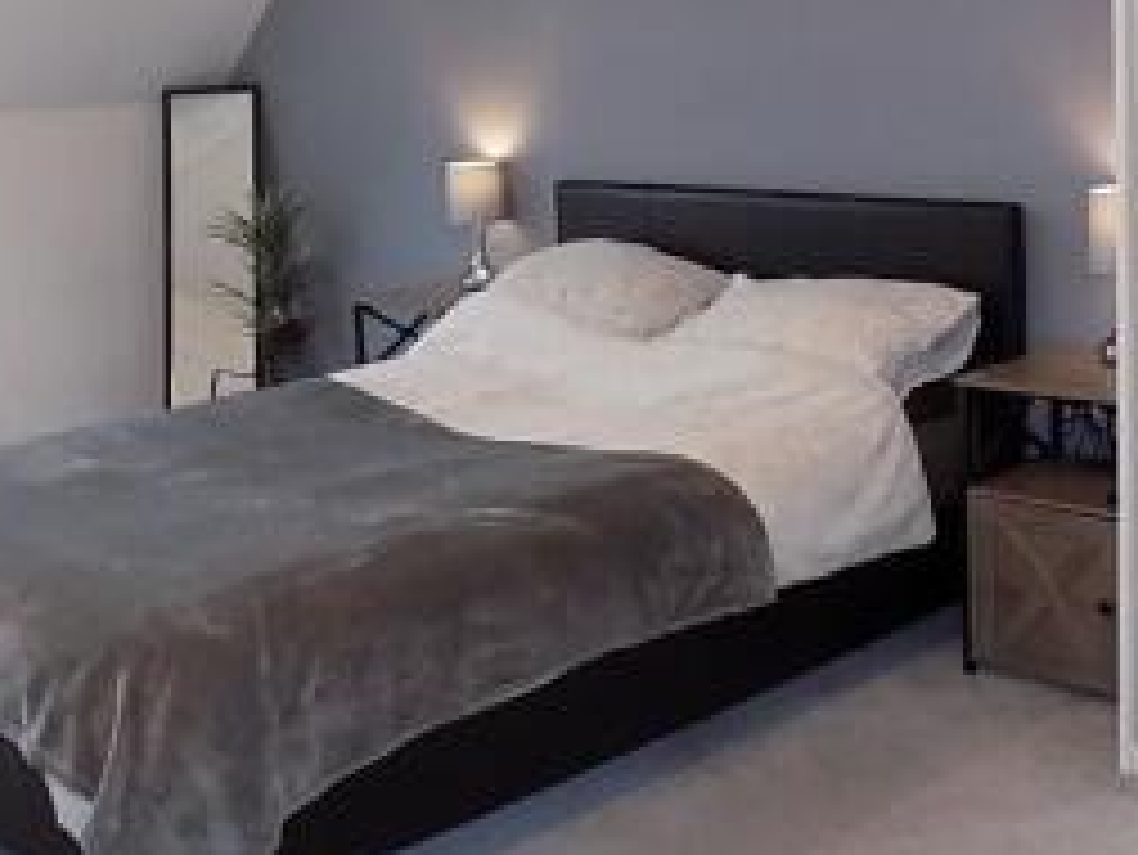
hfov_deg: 35.8
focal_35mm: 53
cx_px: 762
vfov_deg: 27.5
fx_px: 1743
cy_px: 367
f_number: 3.1
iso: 400
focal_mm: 4
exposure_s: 1/30
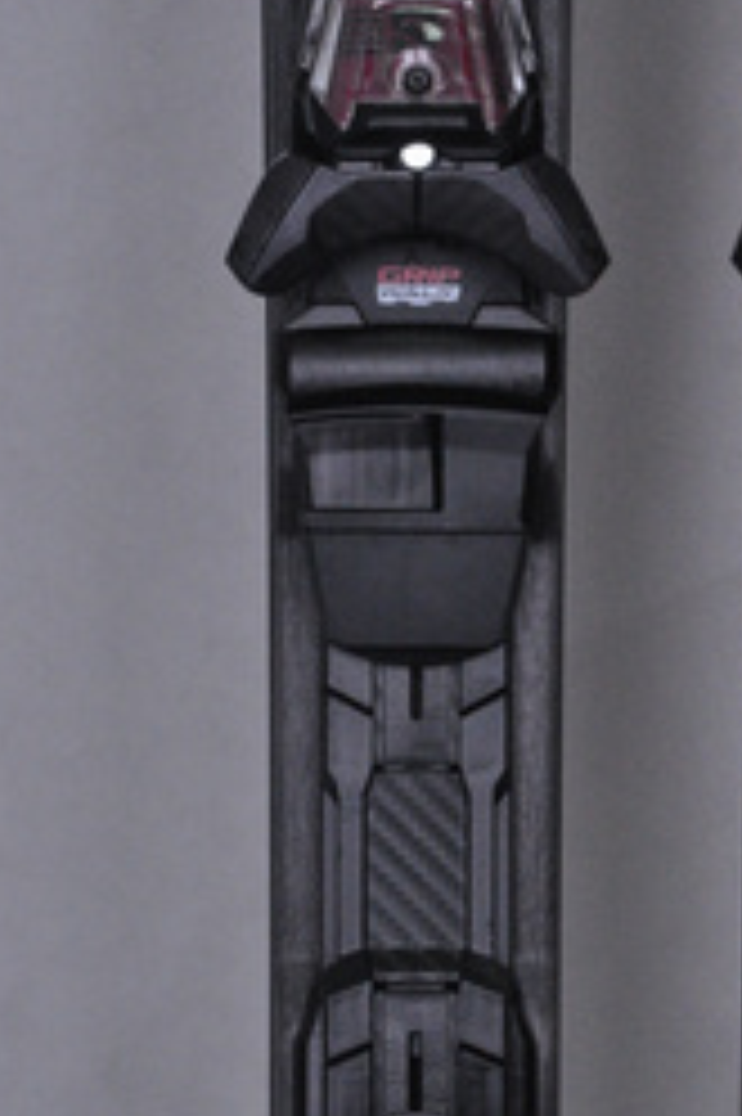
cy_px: 873
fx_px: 6749
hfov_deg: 6.3
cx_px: 654
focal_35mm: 218
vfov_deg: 9.4
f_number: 9.5
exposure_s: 1/125
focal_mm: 80
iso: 3200
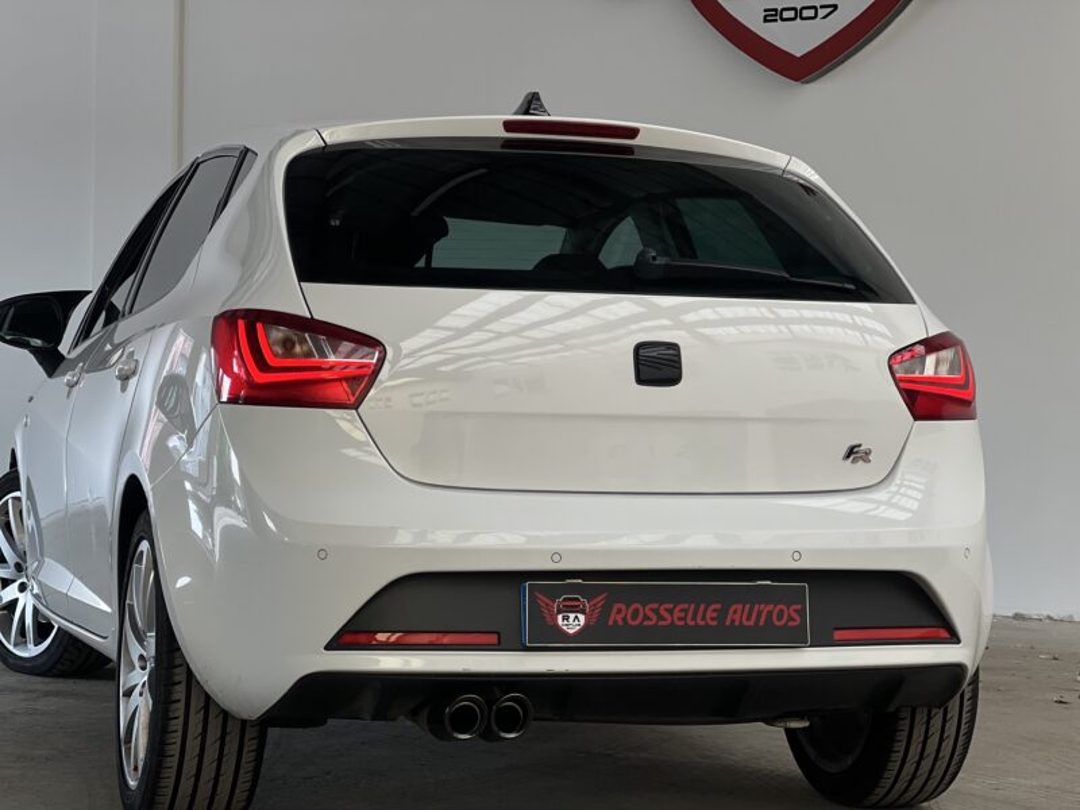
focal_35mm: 77
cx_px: 540
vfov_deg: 19.1
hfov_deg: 25.3
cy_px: 405
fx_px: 2402
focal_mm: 9
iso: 50
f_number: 2.8
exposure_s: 1/121
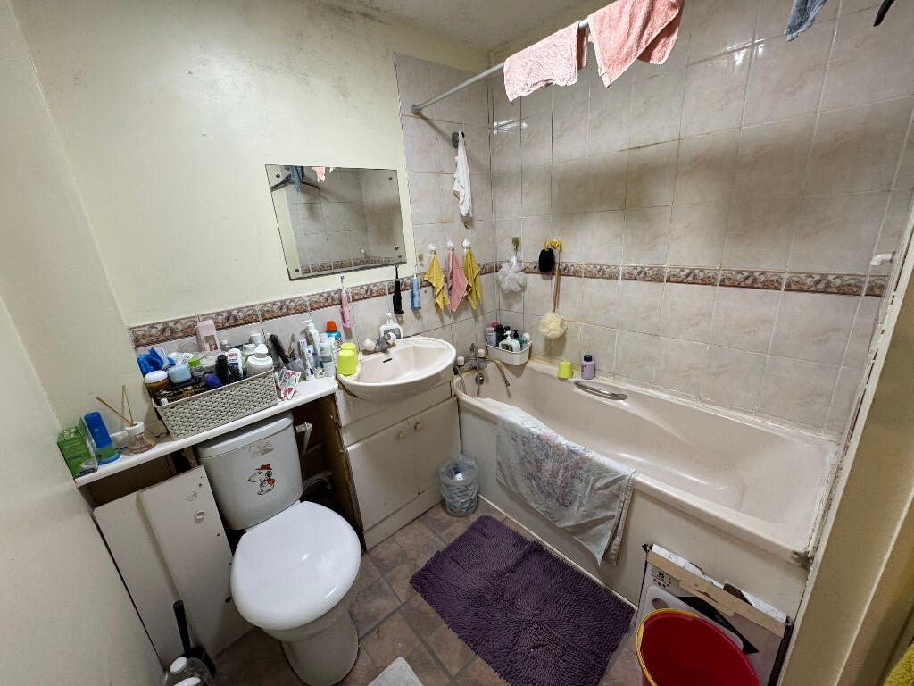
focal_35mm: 14
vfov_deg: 85.7
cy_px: 343
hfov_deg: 102.1
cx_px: 457
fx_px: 370
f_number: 2.2
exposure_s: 1/50
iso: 160
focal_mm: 2.22
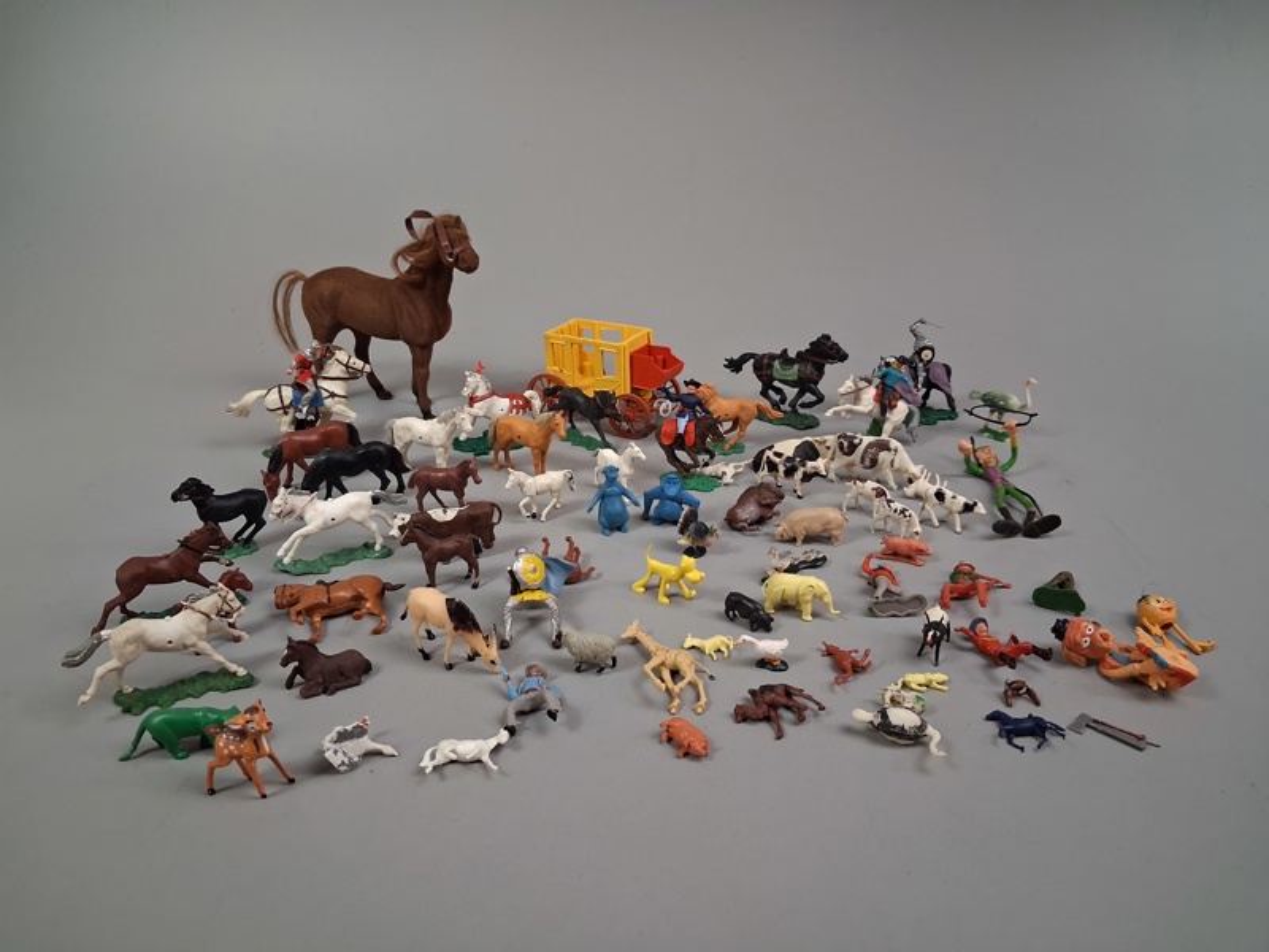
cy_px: 476
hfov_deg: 65.3
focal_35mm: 27
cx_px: 634
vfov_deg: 51.4
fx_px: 990
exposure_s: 1/100
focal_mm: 4
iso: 400
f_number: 1.8
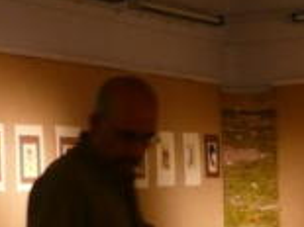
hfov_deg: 12.9
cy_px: 124
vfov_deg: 9.7
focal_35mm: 152
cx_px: 29
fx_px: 1334
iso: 400
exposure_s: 1/30
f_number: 3.2
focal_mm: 9.8
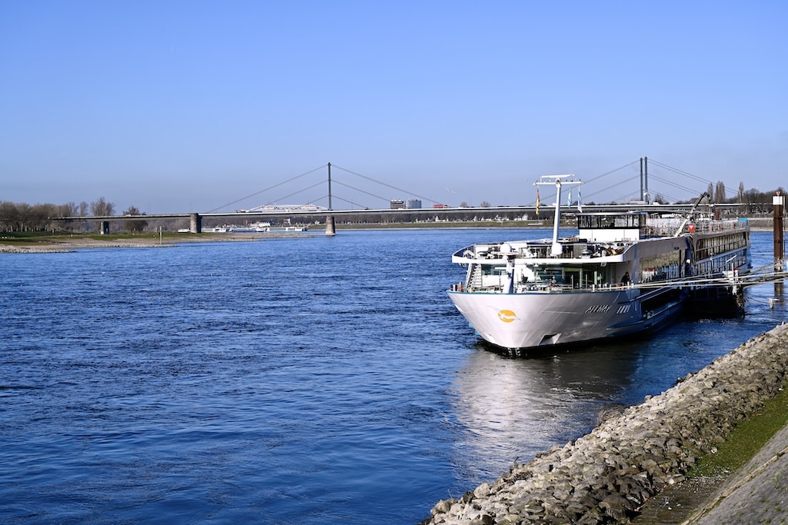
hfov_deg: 32.4
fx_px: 1357
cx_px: 394
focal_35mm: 62
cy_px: 262
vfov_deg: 21.9
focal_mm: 62
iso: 100
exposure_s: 1/500
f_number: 8
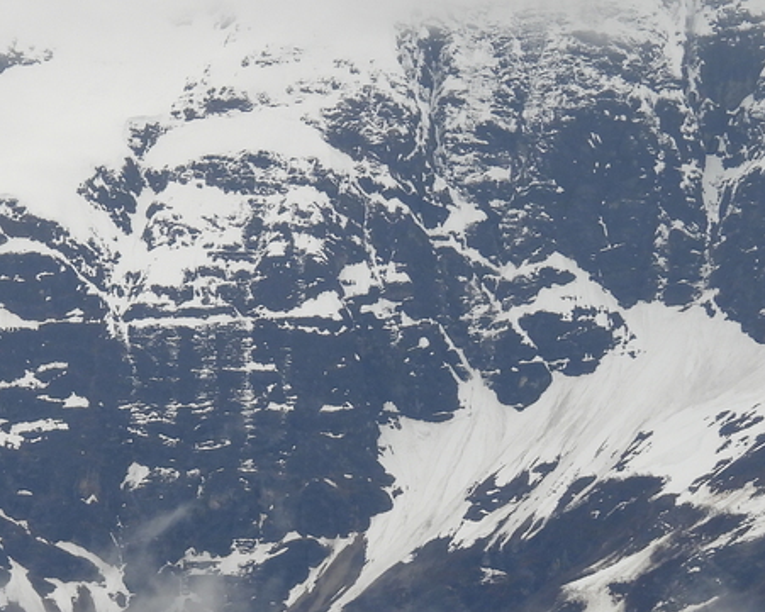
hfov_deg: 3.5
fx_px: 12546
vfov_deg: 2.8
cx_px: -102
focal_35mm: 554
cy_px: 475
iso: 100
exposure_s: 1/320
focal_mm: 35.7
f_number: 4.5
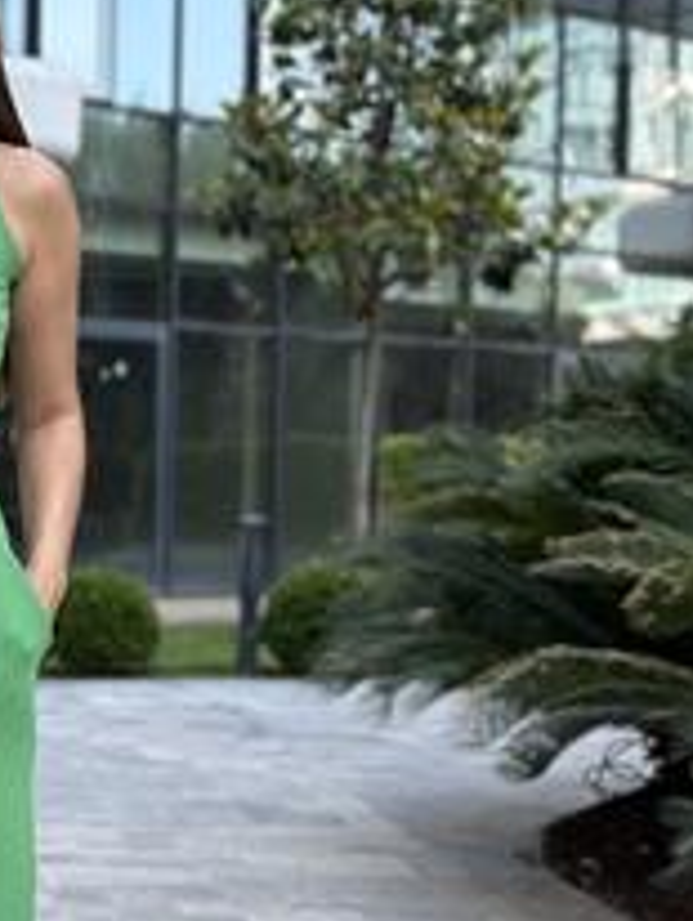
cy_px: 595
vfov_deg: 16.6
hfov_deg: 12.3
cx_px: -148
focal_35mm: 118
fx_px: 3143
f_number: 1.78
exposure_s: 1/439
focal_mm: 6.86
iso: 80
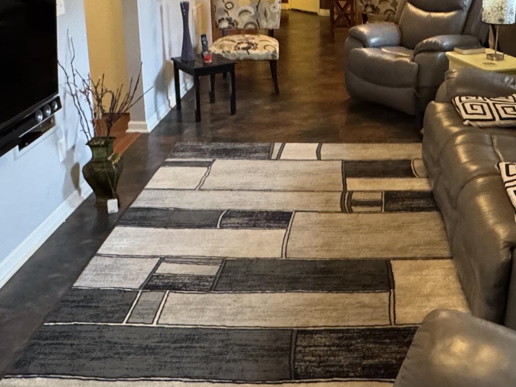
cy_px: 45
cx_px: 350
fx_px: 626
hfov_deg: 44.1
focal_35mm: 42
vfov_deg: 32.8
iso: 1000
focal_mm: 2.22
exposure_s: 1/40
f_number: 2.2
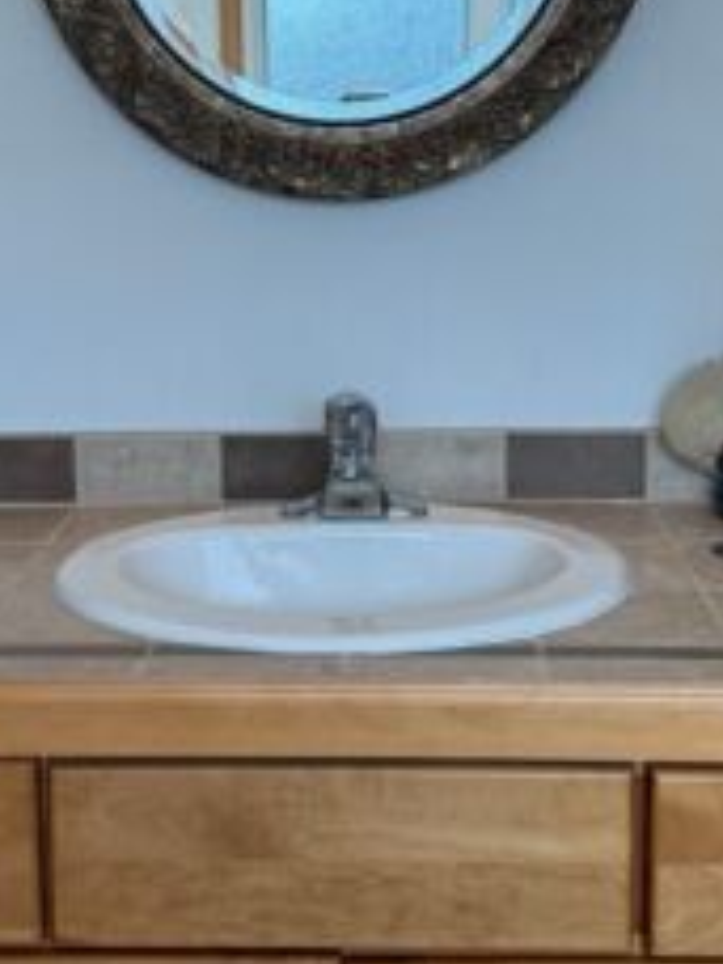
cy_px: 357
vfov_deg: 34.2
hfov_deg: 26.1
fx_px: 1560
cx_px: 355
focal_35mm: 56
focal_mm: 6.76
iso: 100
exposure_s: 1/435
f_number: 1.78
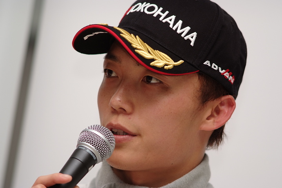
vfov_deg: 5.1
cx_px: 141
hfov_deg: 7.6
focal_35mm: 270
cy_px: 94
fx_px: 2115
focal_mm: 180
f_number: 2.8
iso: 200
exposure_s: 1/250
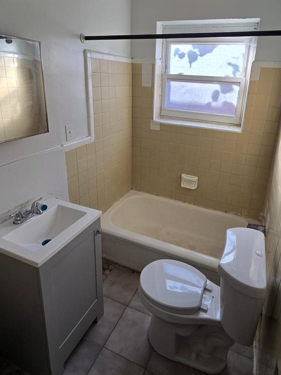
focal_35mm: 19
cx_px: 168
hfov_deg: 68.0
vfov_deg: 83.2
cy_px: 143
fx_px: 206
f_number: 2.2
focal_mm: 2.2
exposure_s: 1/120
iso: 80
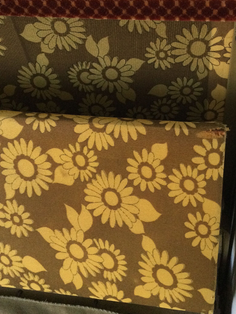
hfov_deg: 29.6
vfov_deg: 38.5
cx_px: 134
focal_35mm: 49
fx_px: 445
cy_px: 109
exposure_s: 1/33
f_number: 2.4
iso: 160
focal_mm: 3.3
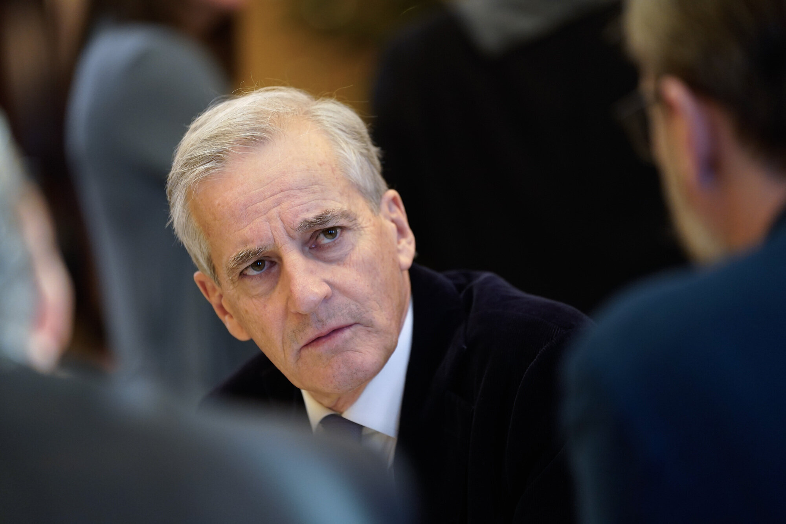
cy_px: 262
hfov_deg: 11.6
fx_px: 3886
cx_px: 393
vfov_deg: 7.7
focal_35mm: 178
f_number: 3.2
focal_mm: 178
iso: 2000
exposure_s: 1/250
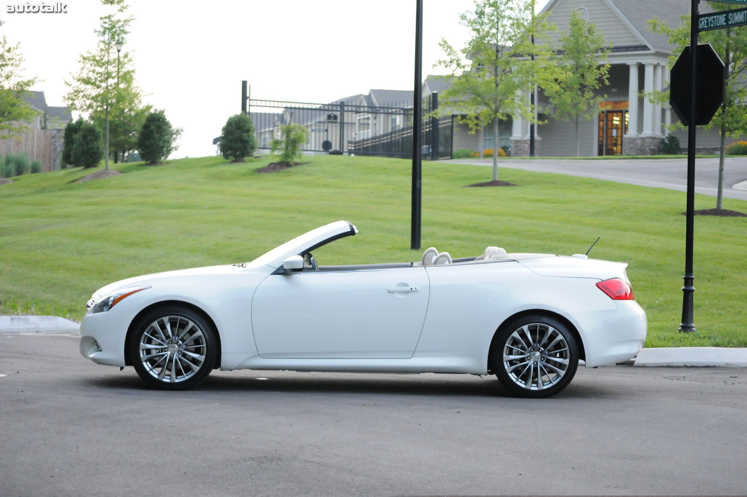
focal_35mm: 93
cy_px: 248
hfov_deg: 21.9
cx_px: 374
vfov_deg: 14.7
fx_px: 1928
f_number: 5
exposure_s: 1/200
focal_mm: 62
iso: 2000
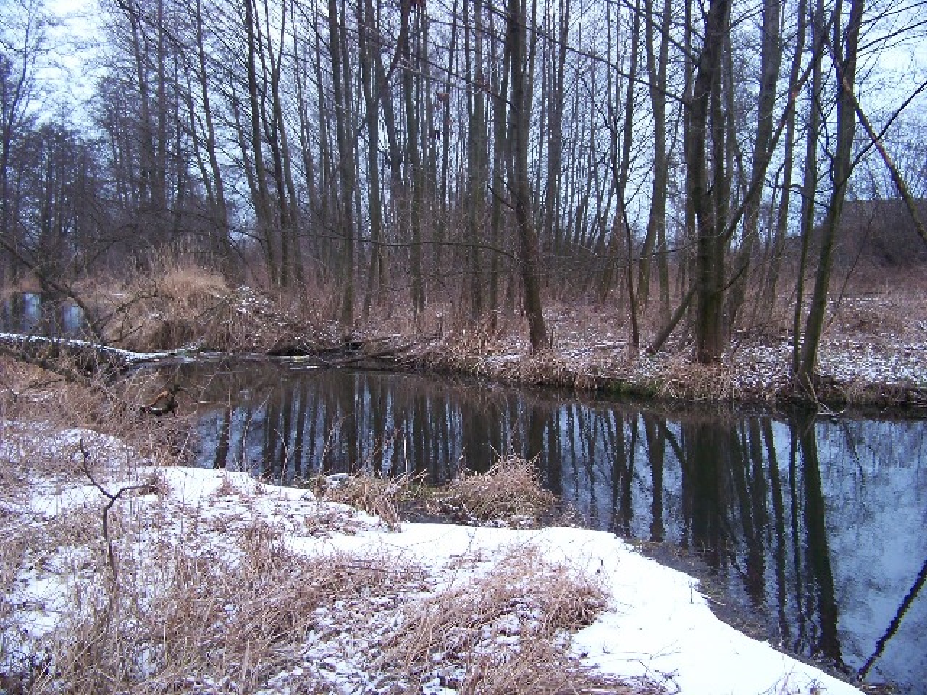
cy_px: 348
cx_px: 464
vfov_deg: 39.7
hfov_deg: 51.4
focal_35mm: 36
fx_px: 964
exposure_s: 1/30
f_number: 2.8
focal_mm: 5.85
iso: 160
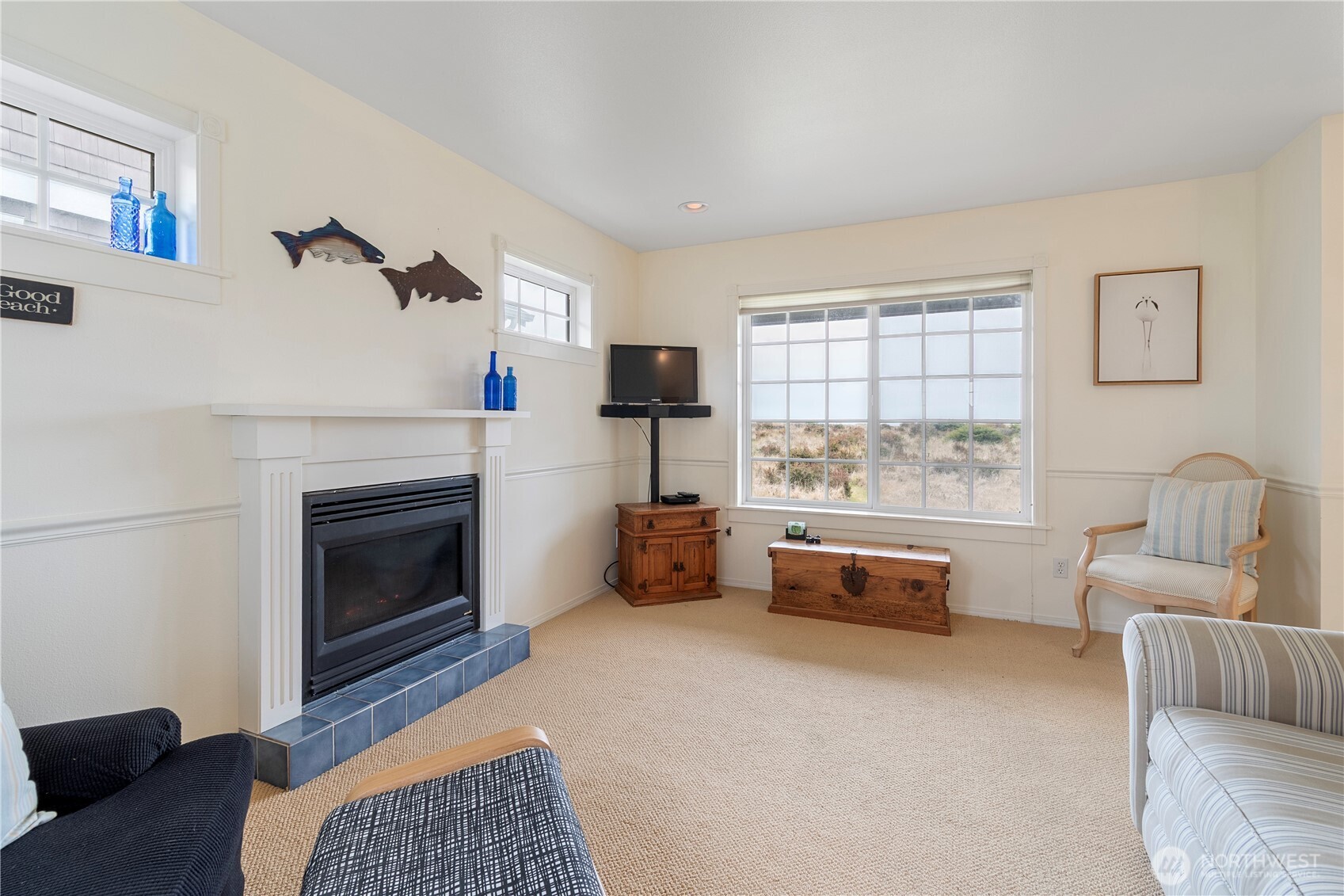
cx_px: 672
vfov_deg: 77.3
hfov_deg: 100.4
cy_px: 448
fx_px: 560
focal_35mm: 15
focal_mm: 10
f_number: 9
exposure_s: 1/3
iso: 200
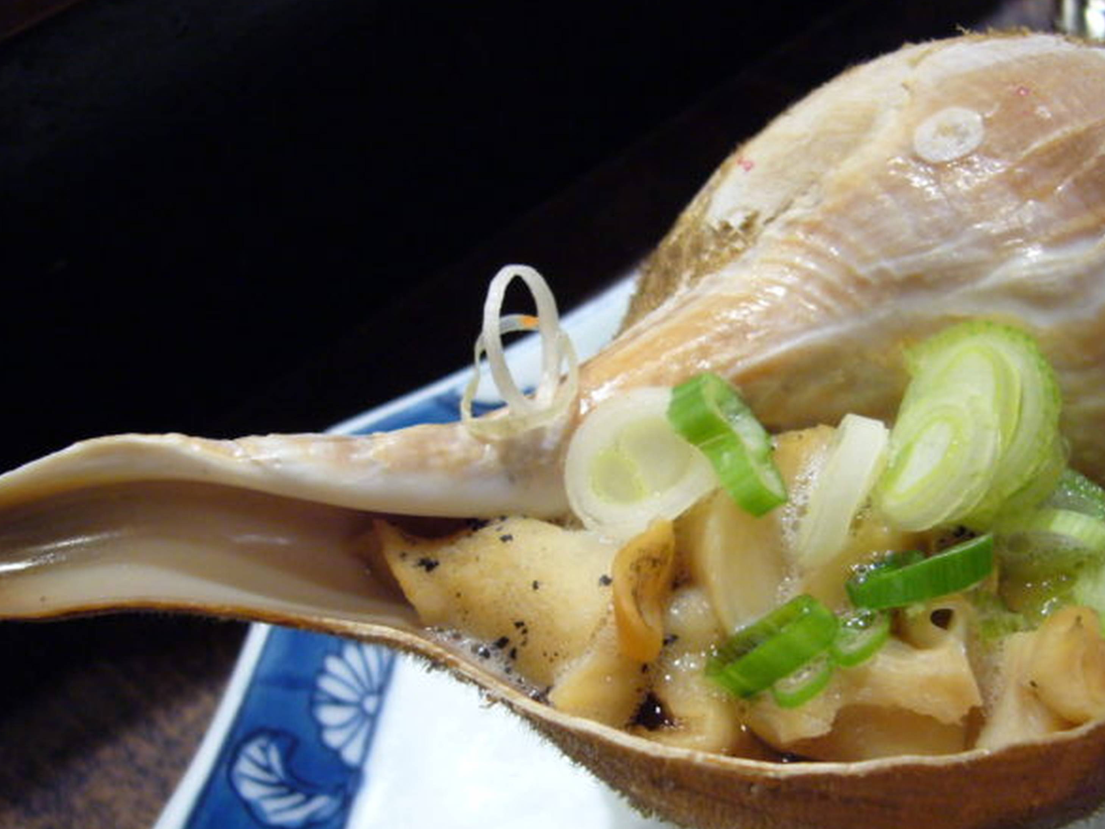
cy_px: 474
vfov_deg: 31.5
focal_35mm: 46
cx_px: 630
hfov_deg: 41.2
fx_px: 1468
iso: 200
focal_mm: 5.8
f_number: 2.8
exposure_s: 1/8
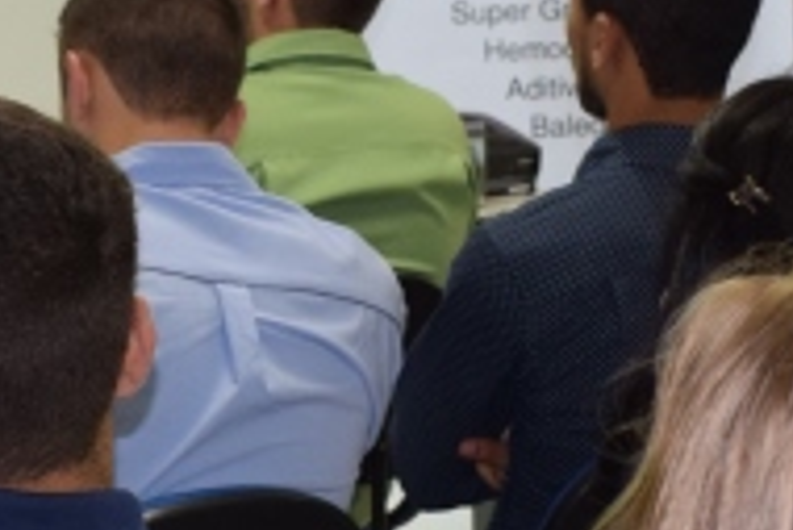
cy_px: 328
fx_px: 3741
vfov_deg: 8.1
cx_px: 246
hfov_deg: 12.1
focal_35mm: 170
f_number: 4
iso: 800
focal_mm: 21
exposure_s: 1/60
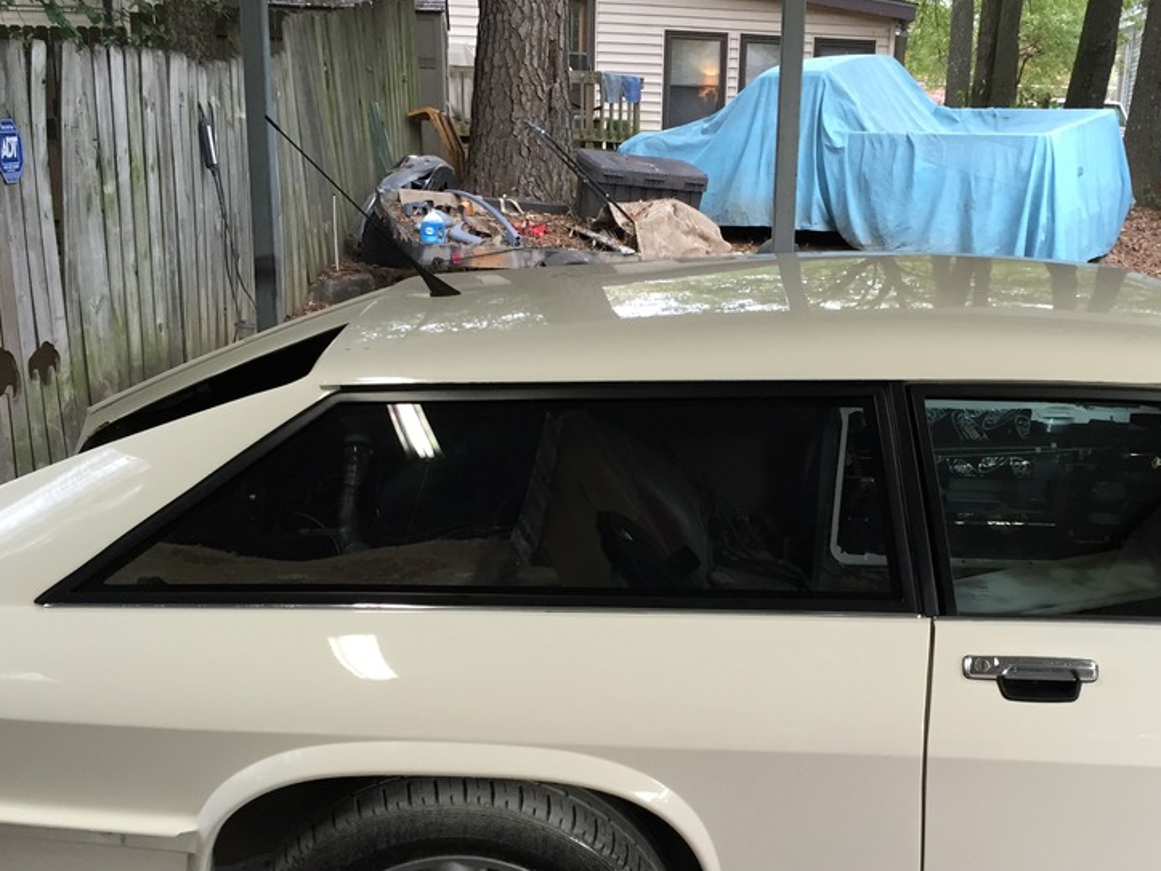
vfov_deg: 34.9
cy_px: 558
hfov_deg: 45.5
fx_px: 1375
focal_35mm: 41
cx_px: 709
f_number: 2.2
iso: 80
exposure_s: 1/30
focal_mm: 4.15
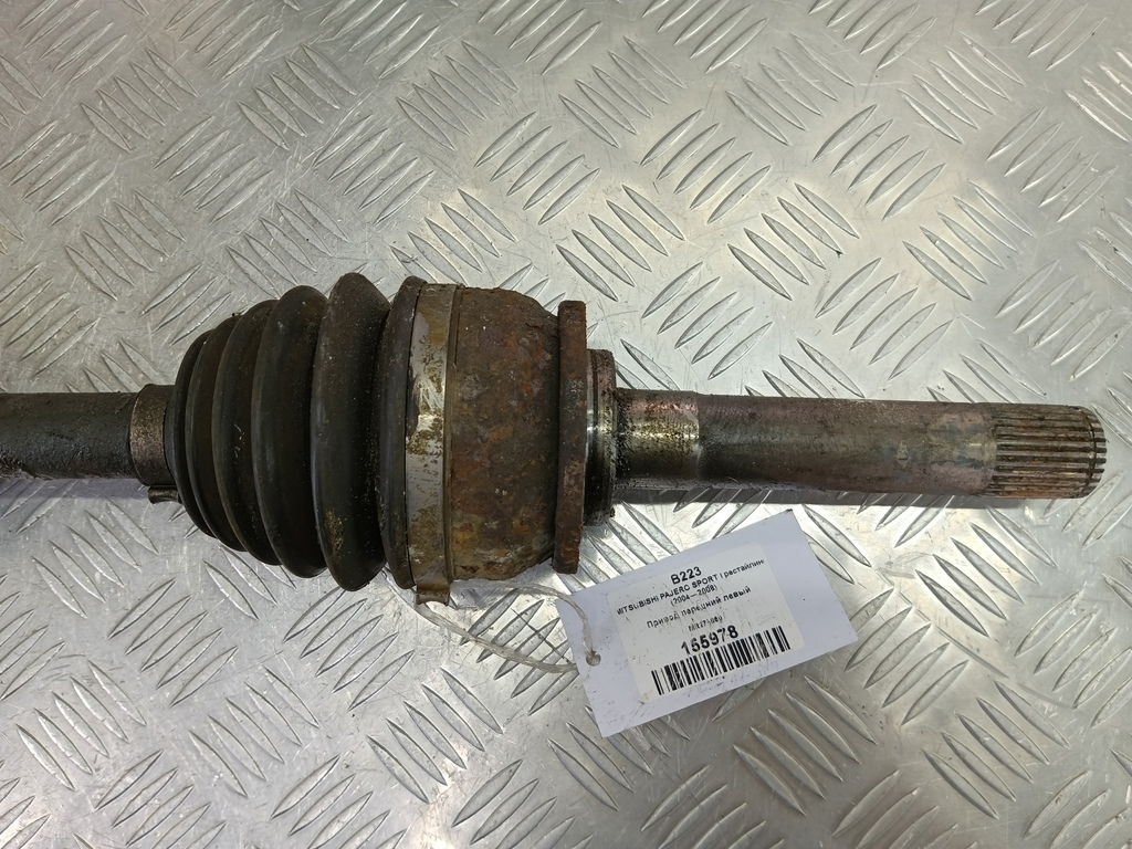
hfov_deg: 65.3
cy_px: 424
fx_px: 883
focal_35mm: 27
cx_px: 566
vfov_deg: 51.4
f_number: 1.6
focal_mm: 4.11
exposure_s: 1/50
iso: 94
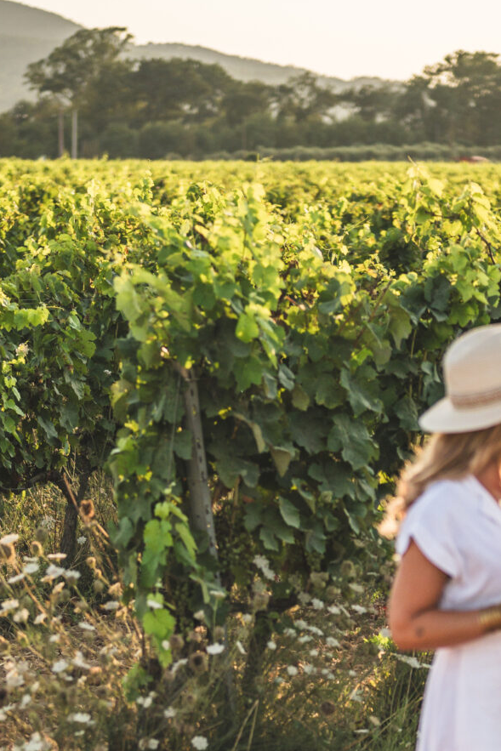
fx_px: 3025
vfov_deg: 13.9
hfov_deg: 9.5
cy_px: 799
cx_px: 252
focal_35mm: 145
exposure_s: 1/5000
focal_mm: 50
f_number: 1.8
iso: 250
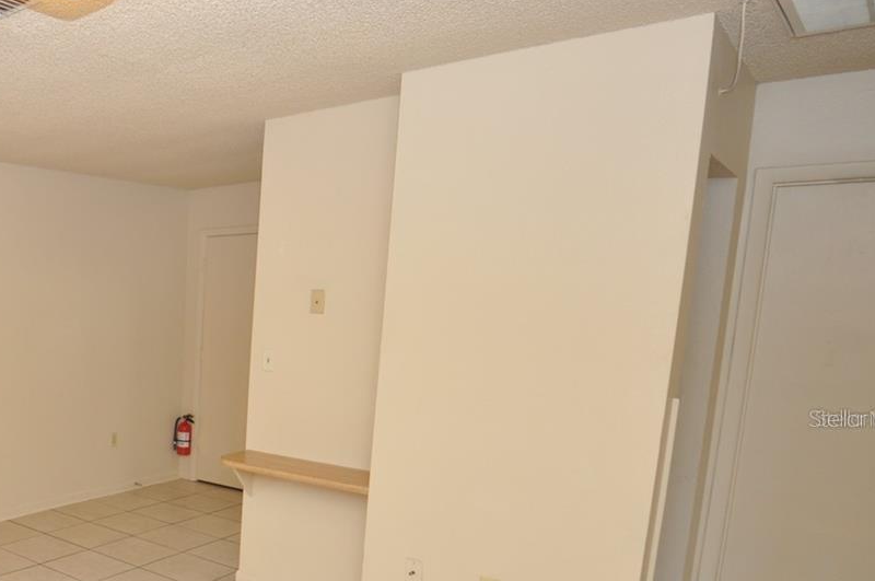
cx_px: 37
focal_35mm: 30
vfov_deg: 42.5
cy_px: 418
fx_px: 728
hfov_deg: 51.9
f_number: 4
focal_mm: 10
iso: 400
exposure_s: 1/60
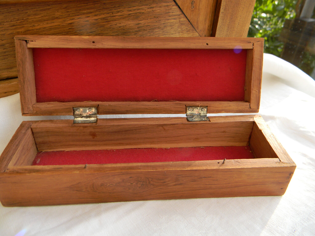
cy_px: 118
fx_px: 255
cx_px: 158
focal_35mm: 28
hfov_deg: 63.4
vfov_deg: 49.7
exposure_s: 1/78.2
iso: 80
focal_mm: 5
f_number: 3.5
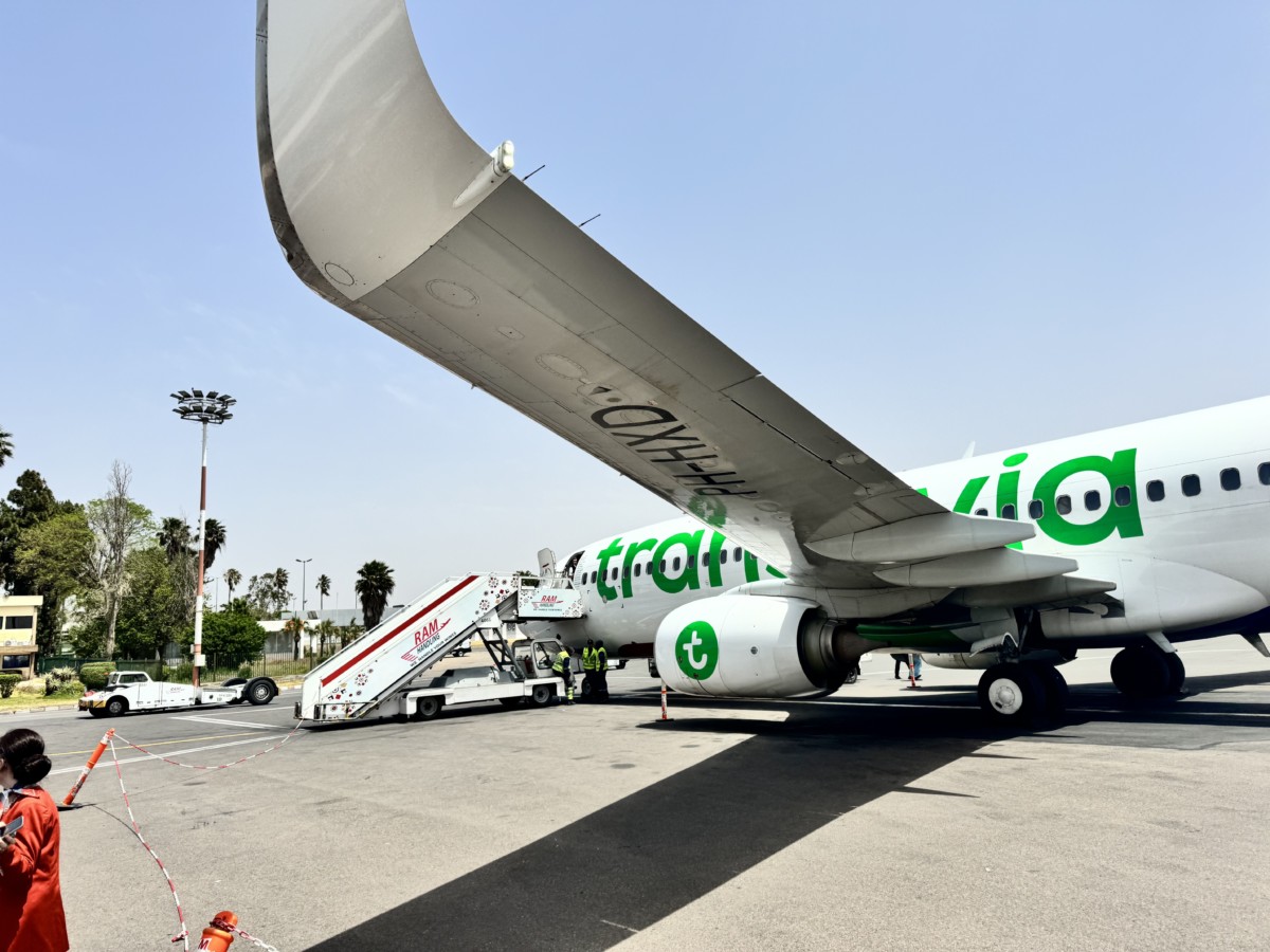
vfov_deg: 56.8
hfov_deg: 71.6
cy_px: 476
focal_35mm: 24
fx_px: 881
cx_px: 635
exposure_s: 1/7092
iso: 80
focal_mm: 6.76
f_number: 1.78
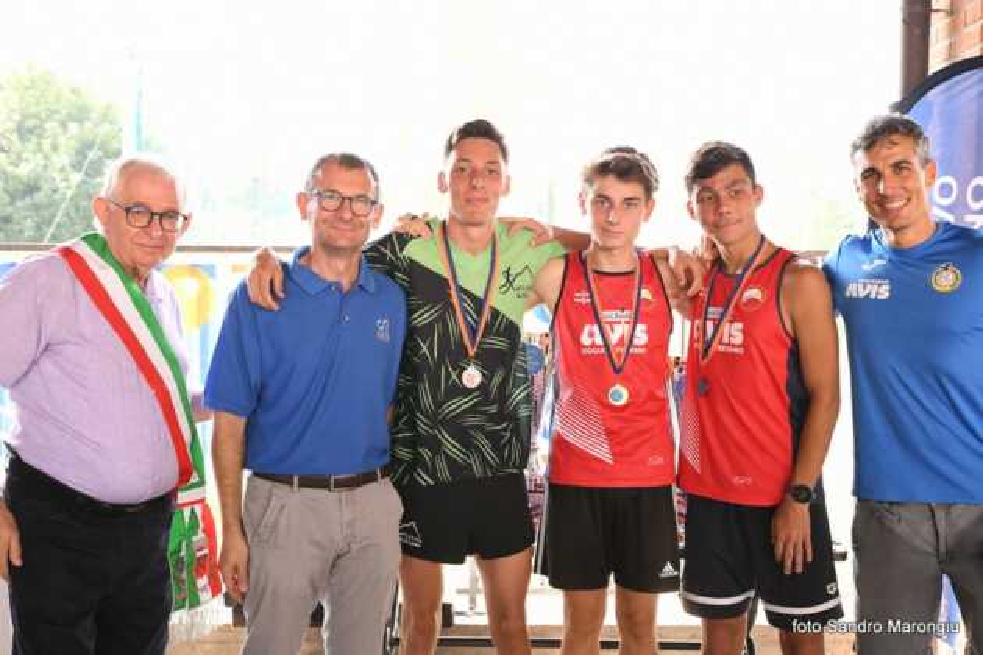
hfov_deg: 42.7
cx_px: 492
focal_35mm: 46
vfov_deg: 29.2
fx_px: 1256
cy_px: 328
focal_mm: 46
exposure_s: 1/320
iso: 4000
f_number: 7.1
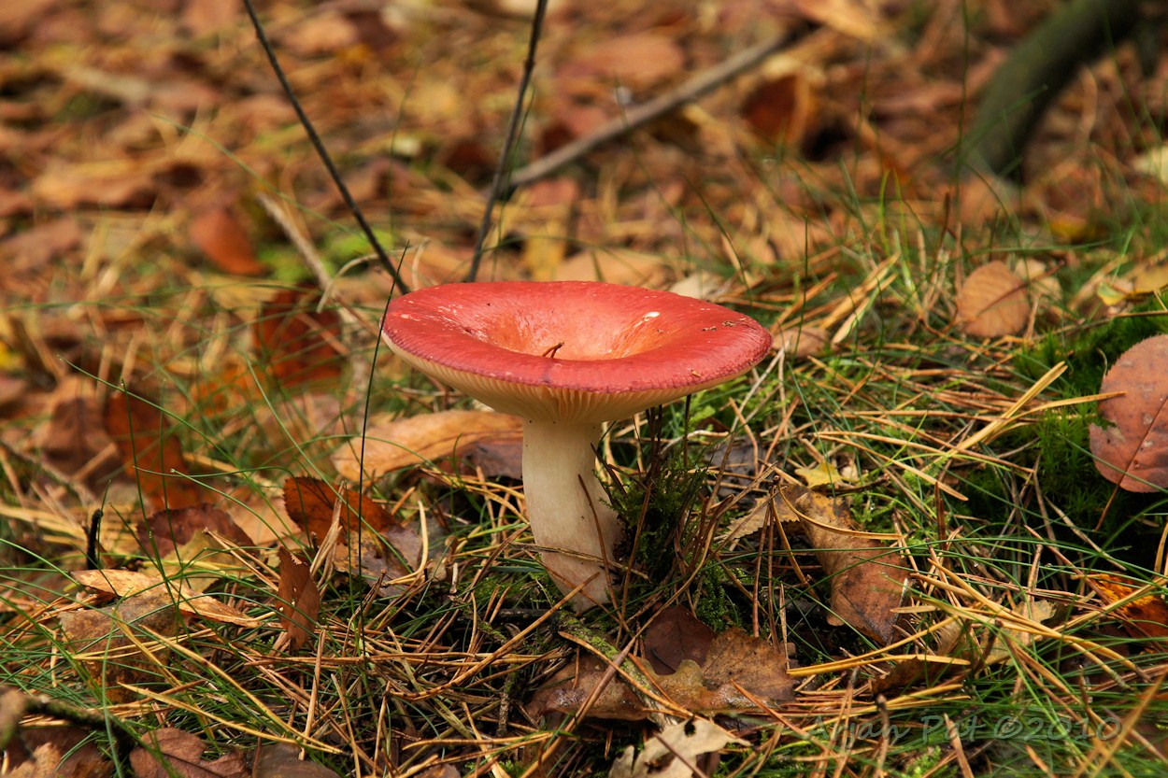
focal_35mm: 120
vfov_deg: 11.4
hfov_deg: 17.1
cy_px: 389
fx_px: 3893
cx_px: 584
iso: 200
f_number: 7.1
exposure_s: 1/20
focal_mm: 80
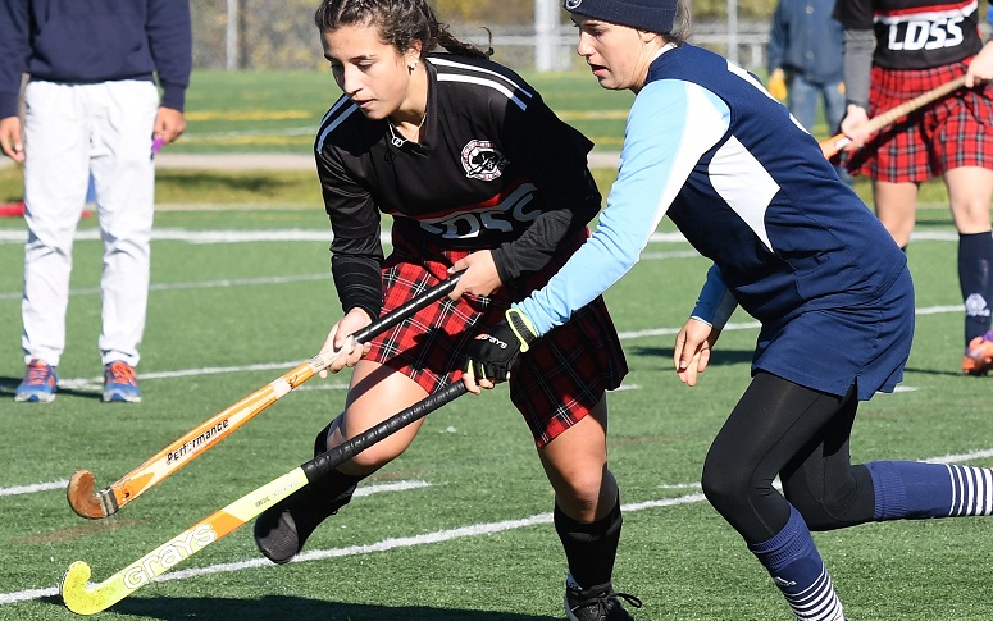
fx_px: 5649
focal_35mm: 209
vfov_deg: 6.3
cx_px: 423
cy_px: 352
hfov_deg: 10.0
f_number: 5.6
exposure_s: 1/1000
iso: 220
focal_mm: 105
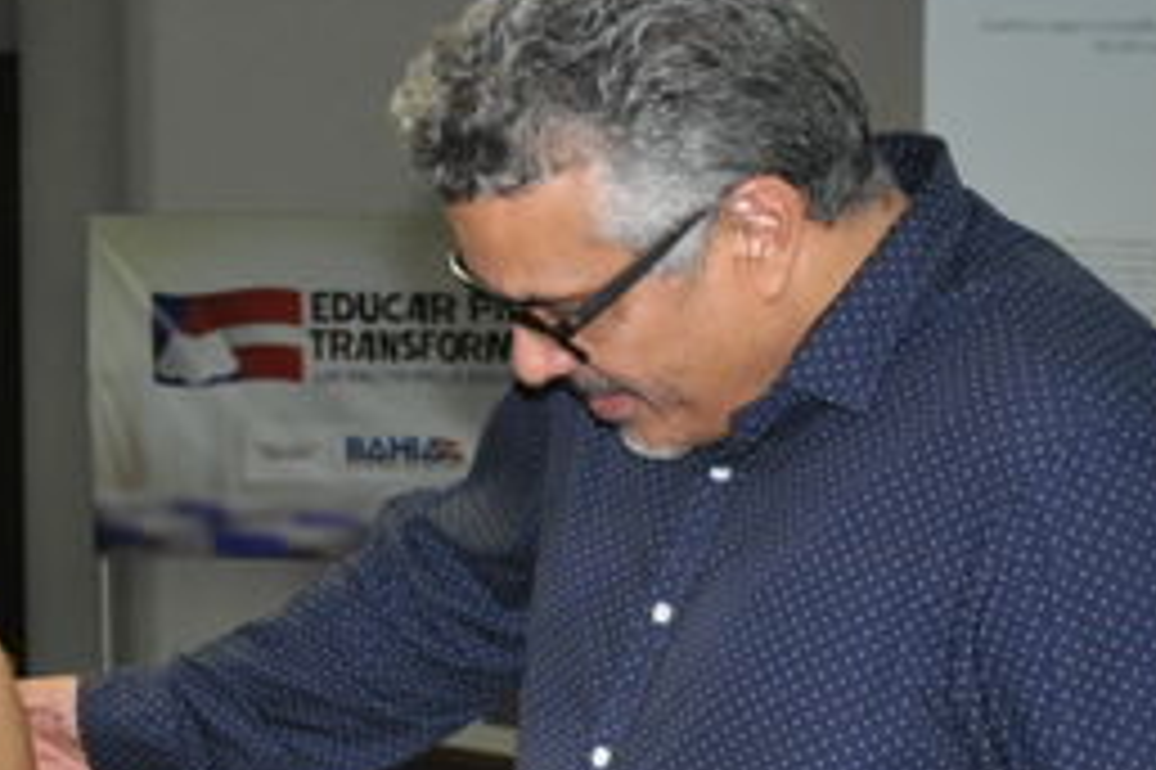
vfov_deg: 10.7
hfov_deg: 15.8
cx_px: 133
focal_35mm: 128
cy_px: 378
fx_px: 4107
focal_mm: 30
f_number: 4.2
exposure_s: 1/60
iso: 800
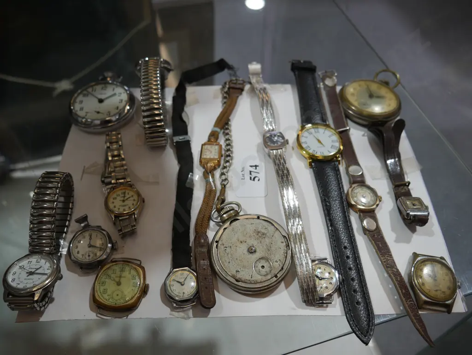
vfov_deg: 46.8
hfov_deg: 59.9
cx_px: 236
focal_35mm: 30
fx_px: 409
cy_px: 178
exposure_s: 1/100
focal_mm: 15
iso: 200
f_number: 3.6
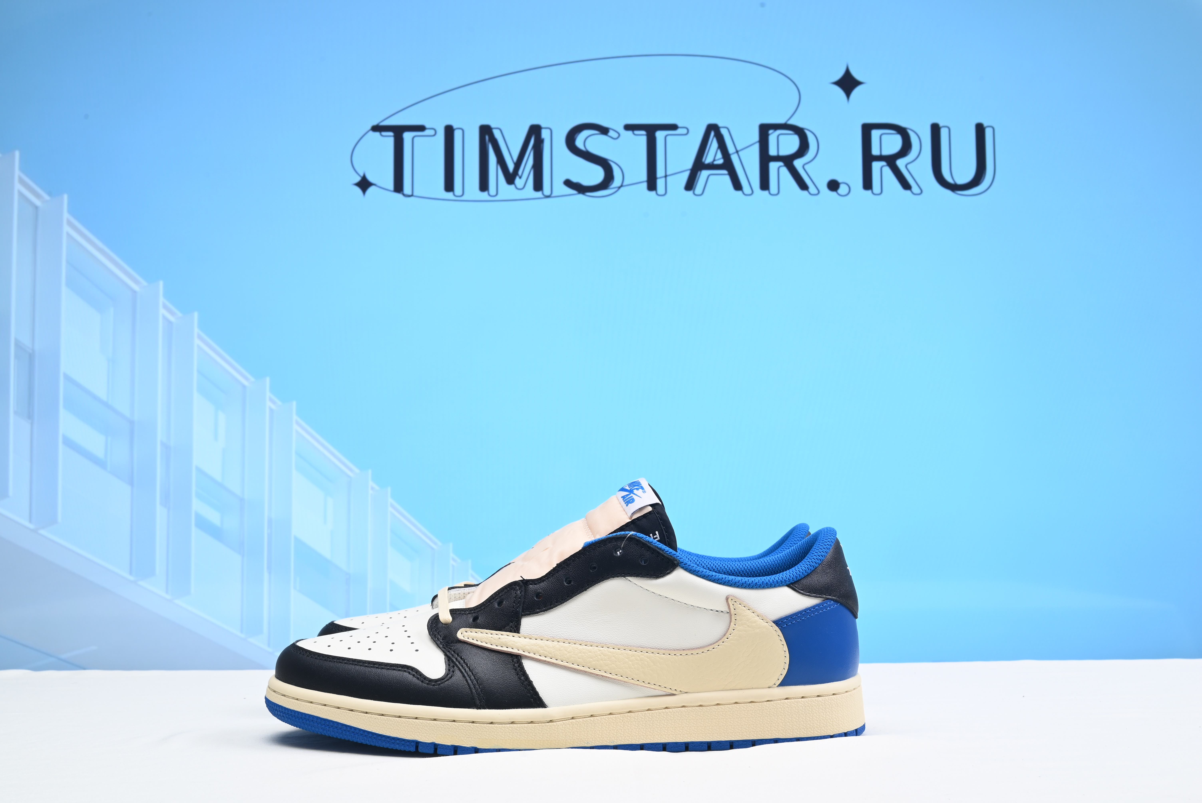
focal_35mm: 41
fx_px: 1369
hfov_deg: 47.4
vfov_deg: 32.7
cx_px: 601
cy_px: 402
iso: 100
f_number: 16
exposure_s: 1/2
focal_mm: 41
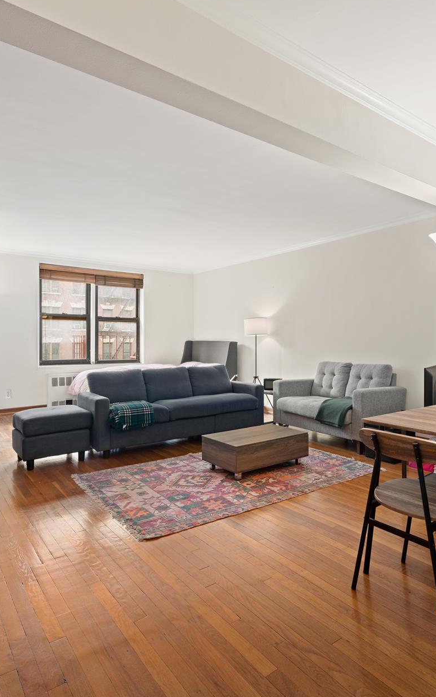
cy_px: 350
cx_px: 280
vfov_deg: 79.7
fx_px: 418
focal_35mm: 22
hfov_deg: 54.3
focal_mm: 14
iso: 250
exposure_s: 1.3
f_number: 11
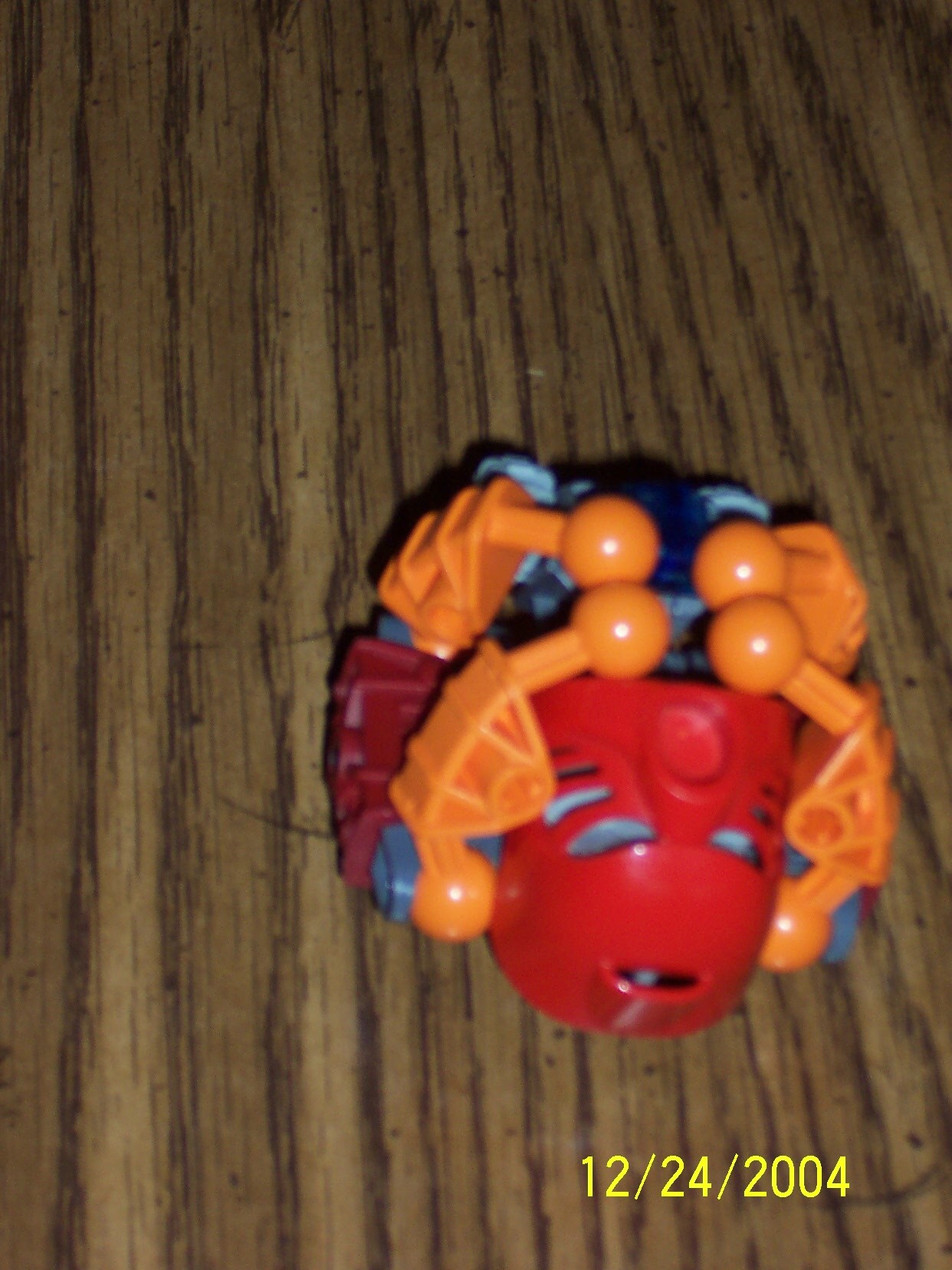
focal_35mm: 144
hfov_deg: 10.3
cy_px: 635
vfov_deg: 13.7
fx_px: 5280
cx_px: 476
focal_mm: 22.4
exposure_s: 1/125
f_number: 4.9
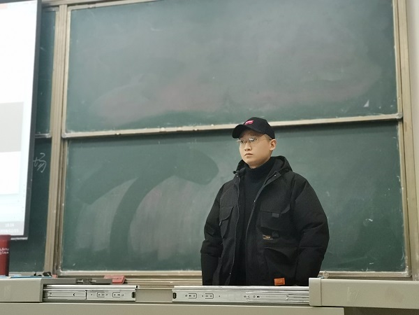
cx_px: 210
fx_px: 629
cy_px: 158
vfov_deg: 28.0
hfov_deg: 36.8
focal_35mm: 52
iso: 320
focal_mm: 4.75
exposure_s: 1/50
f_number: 1.8
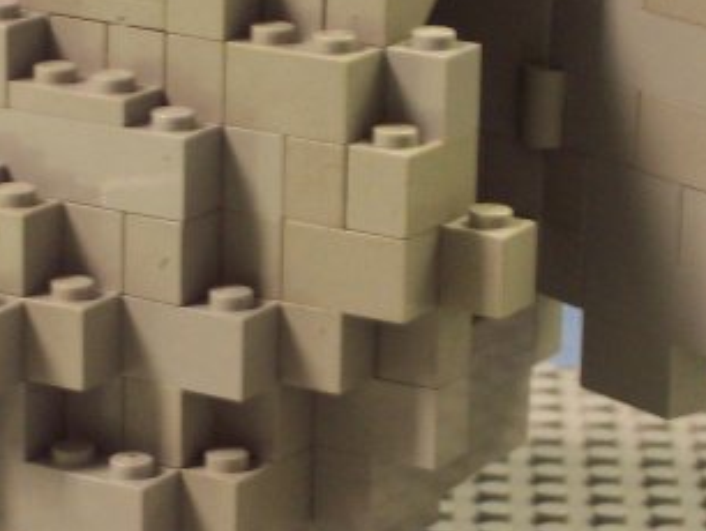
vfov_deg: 8.0
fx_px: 3796
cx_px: 291
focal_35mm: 186
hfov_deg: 10.6
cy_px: 247
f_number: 4.1
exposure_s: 1/8
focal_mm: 13.5
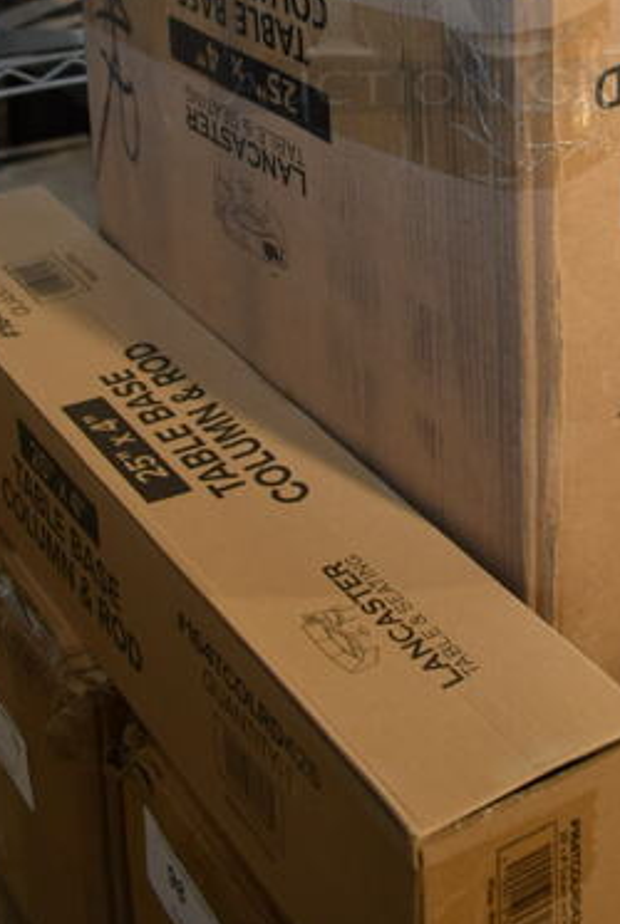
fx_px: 1699
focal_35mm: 66
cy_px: -16
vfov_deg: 28.4
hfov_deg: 20.5
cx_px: 486
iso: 400
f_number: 3.5
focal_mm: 18
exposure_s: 1/30
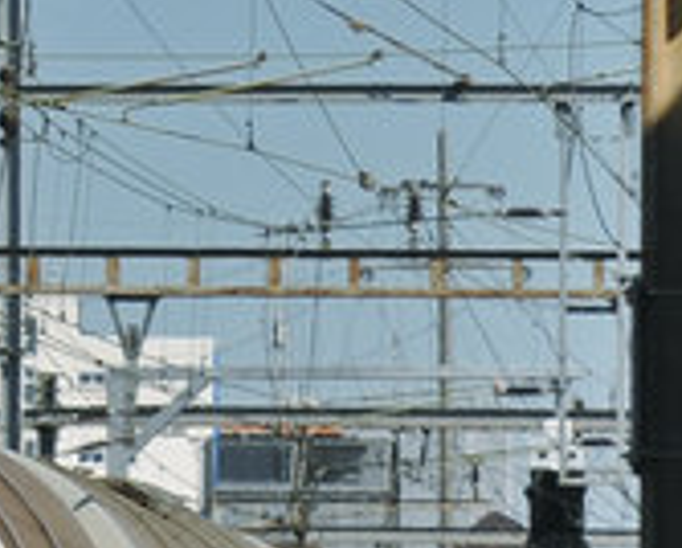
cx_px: -1695
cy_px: 121
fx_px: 14267
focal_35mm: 706
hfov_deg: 2.7
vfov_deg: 2.2
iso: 200
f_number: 6.3
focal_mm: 70
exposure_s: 1/1000
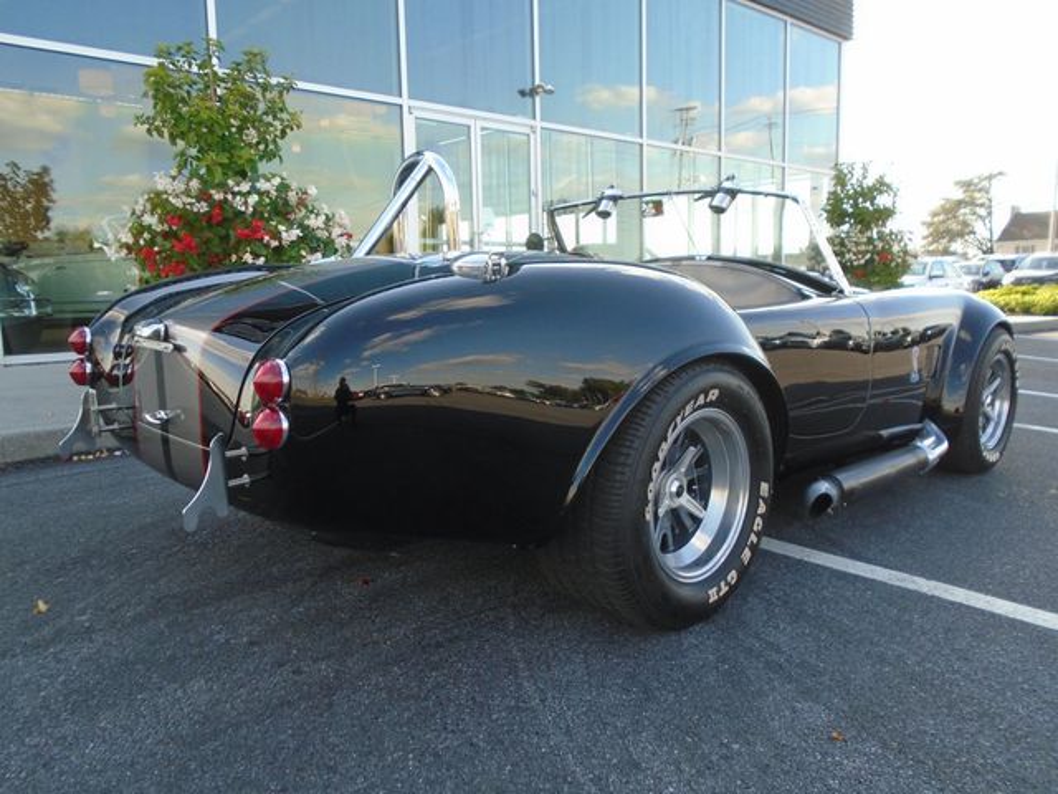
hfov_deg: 67.3
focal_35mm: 26
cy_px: 397
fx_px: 795
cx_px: 529
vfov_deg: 53.1
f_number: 3.2
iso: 100
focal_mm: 4.6
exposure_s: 1/200
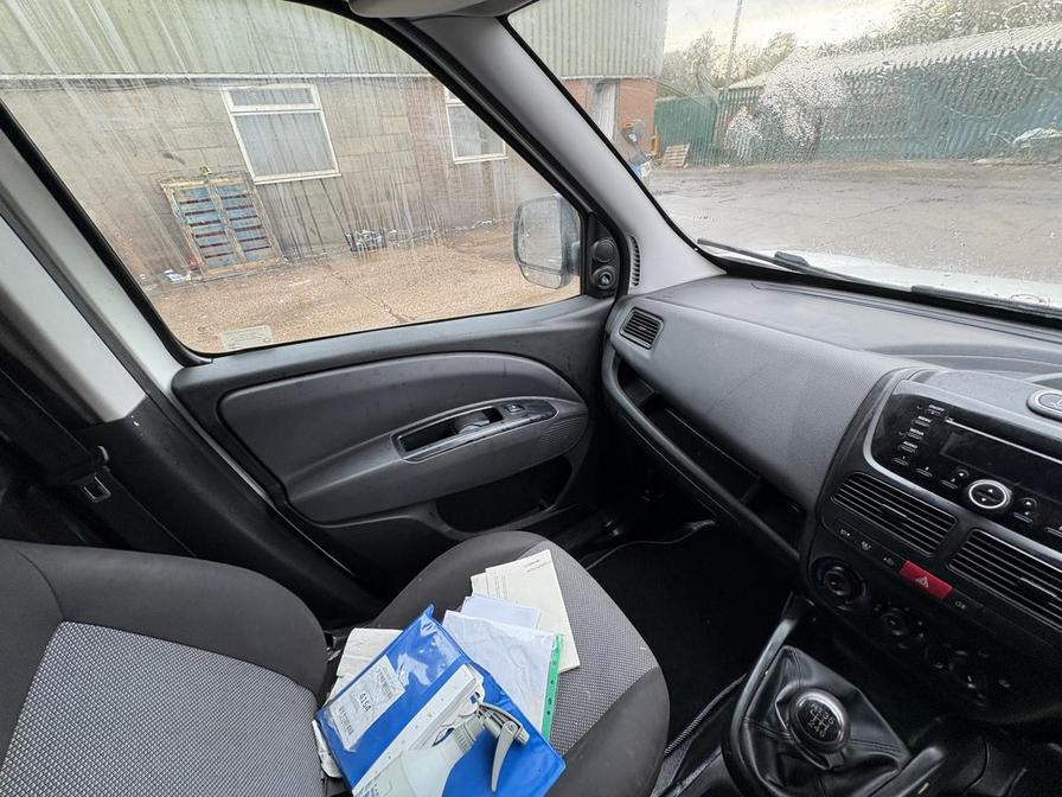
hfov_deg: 102.1
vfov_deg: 85.7
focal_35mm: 14
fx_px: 430
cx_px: 531
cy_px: 398
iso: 250
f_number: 2.2
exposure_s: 1/60
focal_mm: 2.22
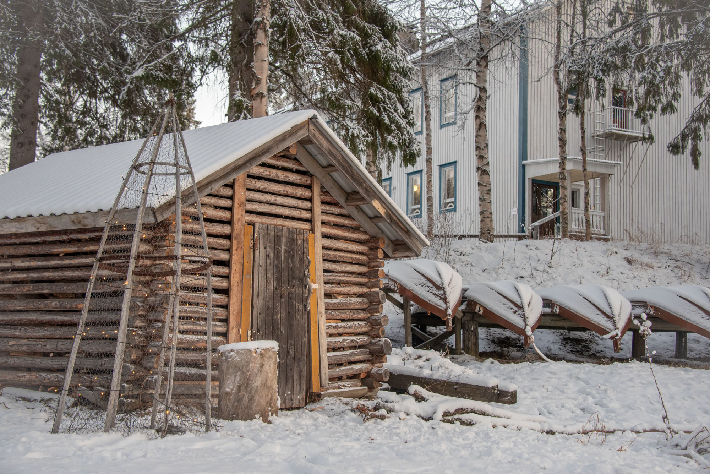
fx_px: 1085
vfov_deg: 24.6
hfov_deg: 36.2
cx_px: 355
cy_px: 237
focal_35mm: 55
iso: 1600
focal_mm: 55
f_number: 6.3
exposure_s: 1/125
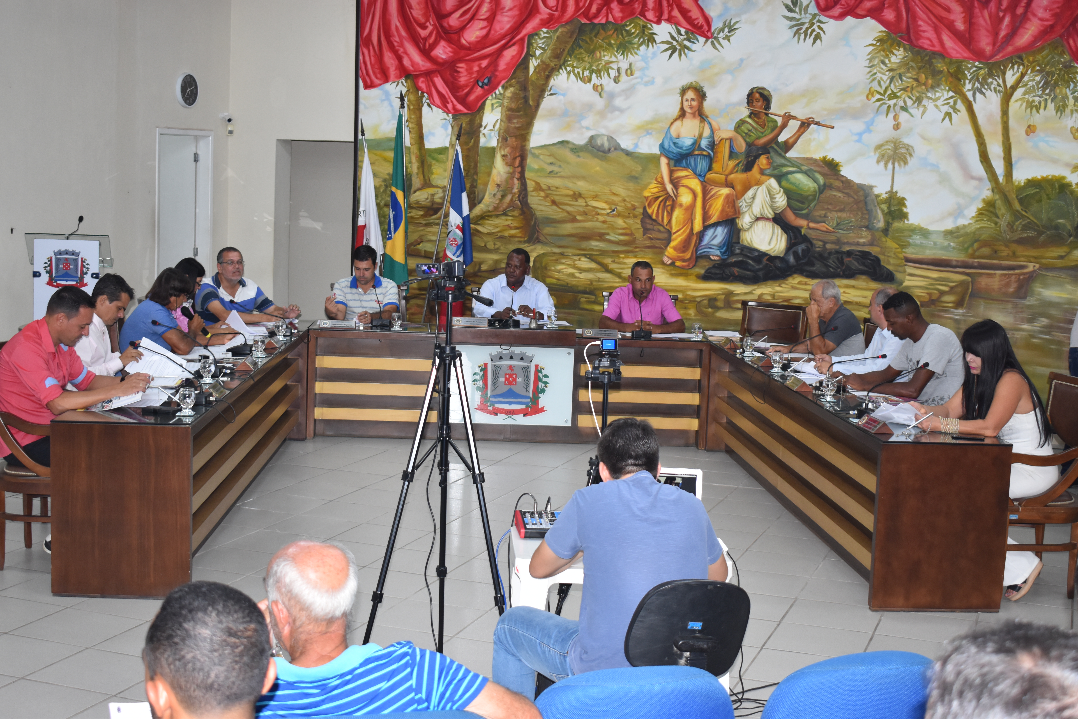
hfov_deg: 38.9
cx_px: 539
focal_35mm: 51
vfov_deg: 26.5
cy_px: 360
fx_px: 1527
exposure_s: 1/100
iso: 800
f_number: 5
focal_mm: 34
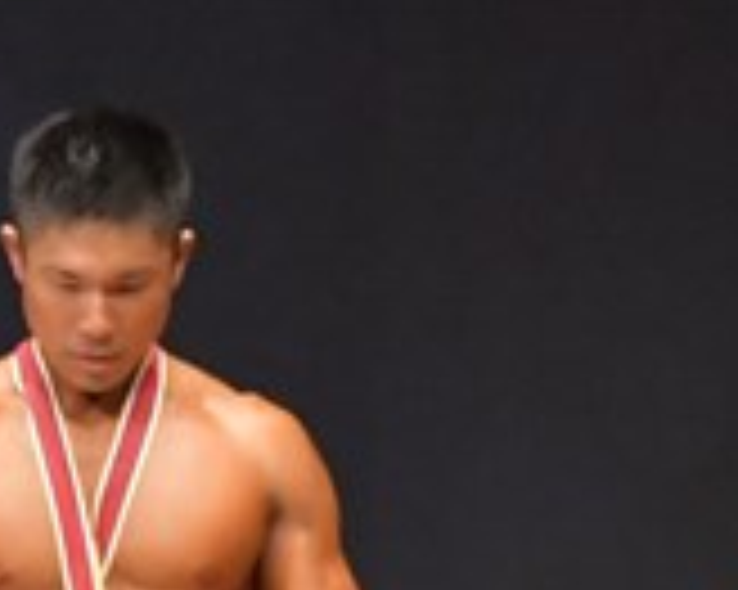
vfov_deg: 1.5
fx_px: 23248
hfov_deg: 1.8
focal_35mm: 1065
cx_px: -664
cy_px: 1144
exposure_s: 1/320
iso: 8000
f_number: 5.6
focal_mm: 160
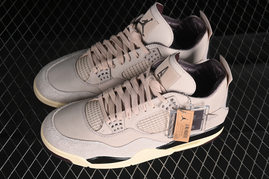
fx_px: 560
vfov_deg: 18.2
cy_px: 90
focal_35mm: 75
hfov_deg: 27.0
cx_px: 134
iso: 160
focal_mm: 50
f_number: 7.1
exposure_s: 1/80
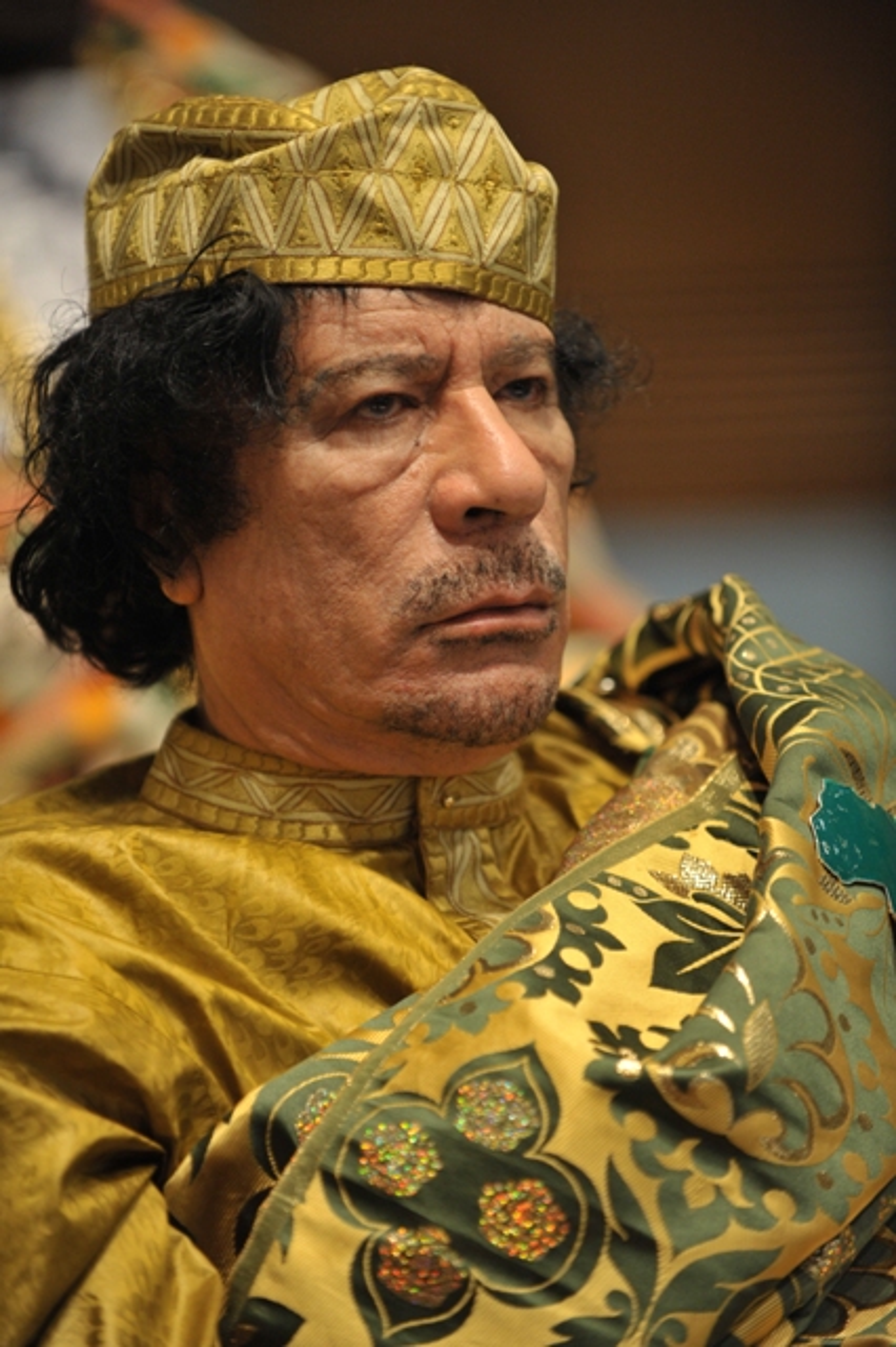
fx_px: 7474
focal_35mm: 200
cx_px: 448
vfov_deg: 10.3
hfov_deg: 6.9
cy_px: 674
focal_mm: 200
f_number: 2.8
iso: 1600
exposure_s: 1/100
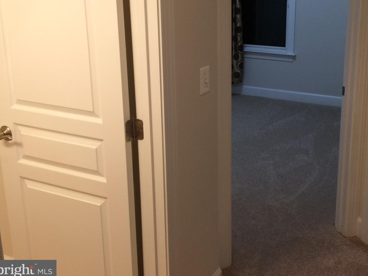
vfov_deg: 33.9
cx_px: 258
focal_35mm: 42
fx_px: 447
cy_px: 81
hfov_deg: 43.9
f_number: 2.2
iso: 80
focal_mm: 4.15
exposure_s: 1/30
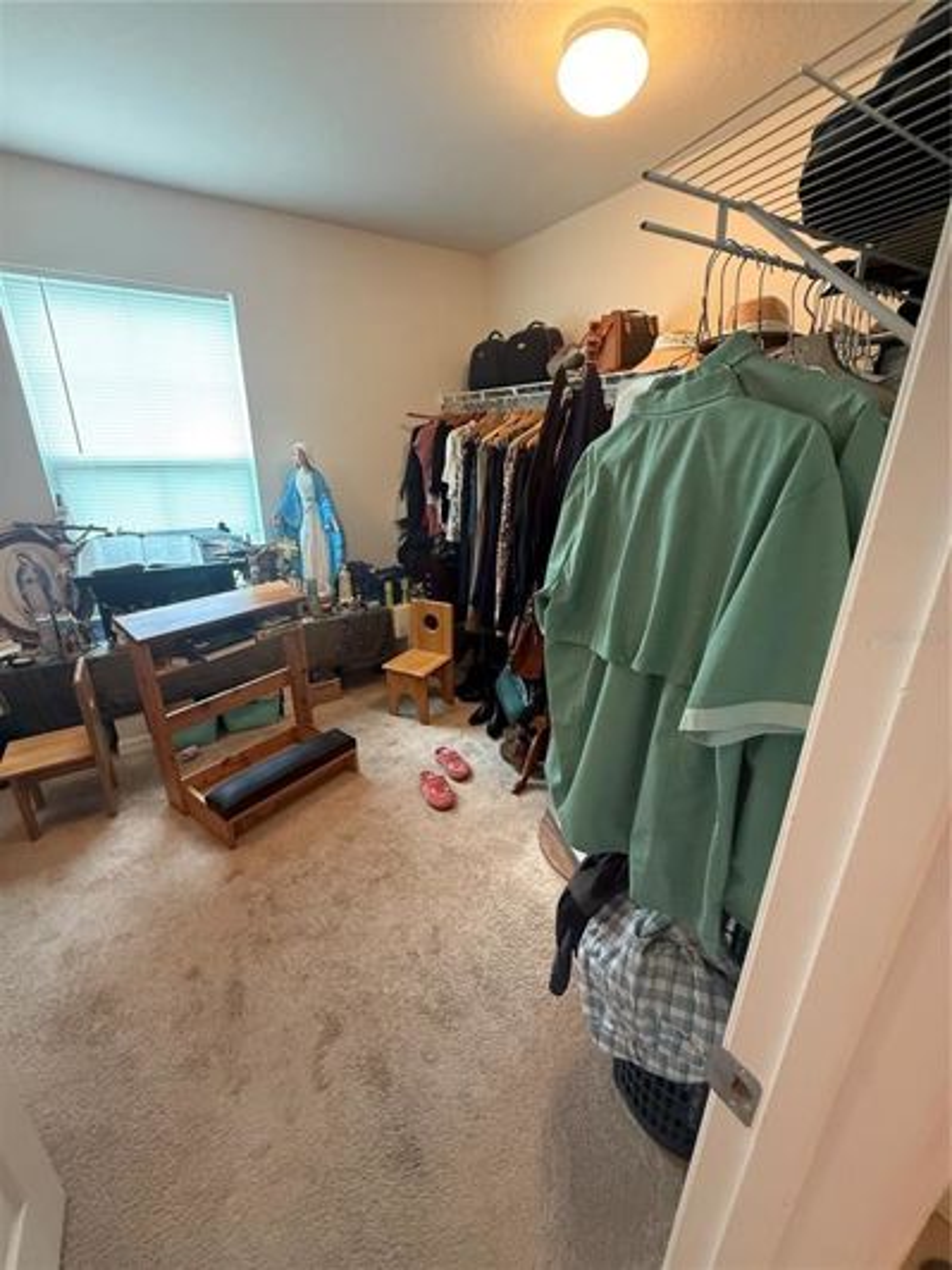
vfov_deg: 102.1
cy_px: 635
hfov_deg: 85.7
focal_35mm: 14
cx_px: 476
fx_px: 513
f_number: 2.2
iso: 640
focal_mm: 2.22
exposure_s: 1/60
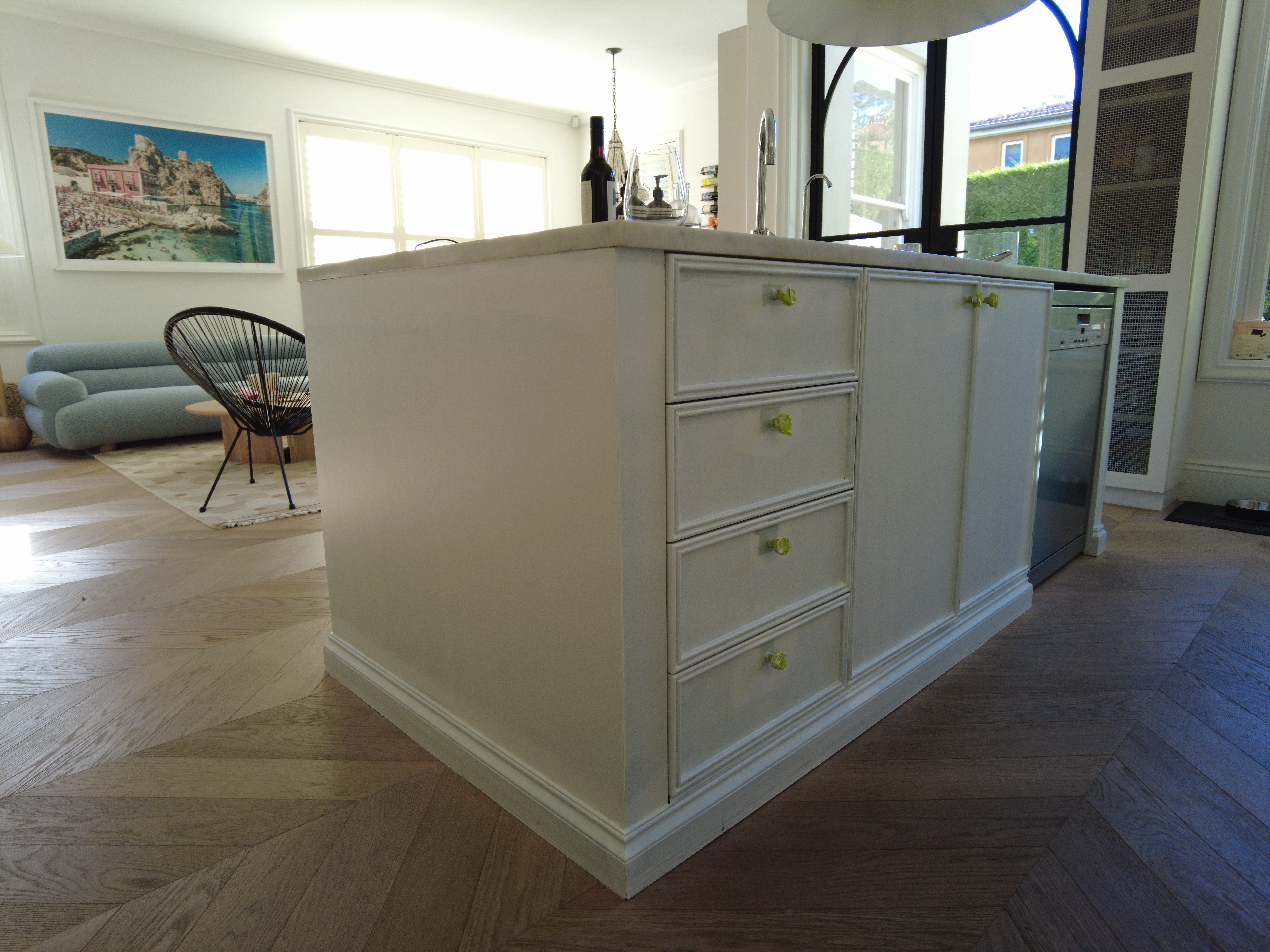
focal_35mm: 20
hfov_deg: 81.7
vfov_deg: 66.0
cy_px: 476
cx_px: 635
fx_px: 734
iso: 100
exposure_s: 1/50
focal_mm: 4.4
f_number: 1.8
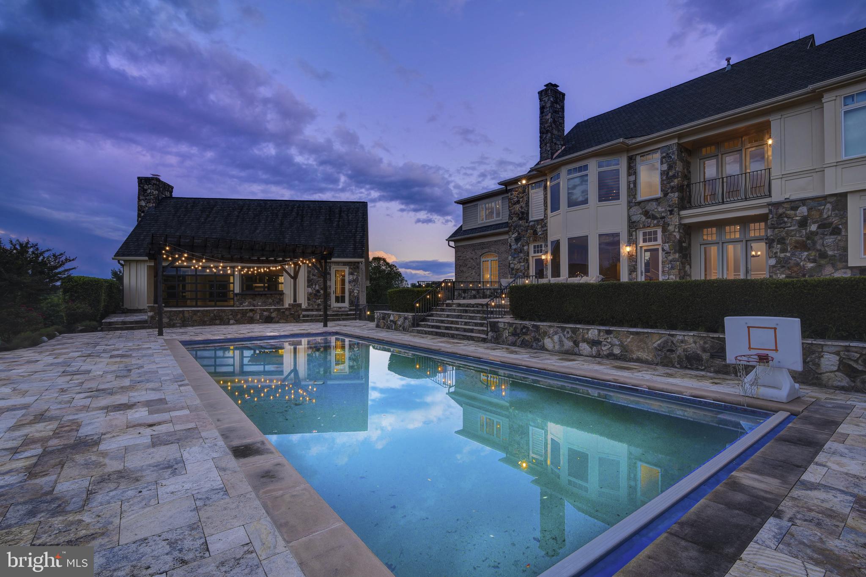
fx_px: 385
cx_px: 433
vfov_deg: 73.7
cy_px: 288
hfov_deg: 96.8
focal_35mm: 16
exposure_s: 1/6
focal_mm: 16
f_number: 7.1
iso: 100
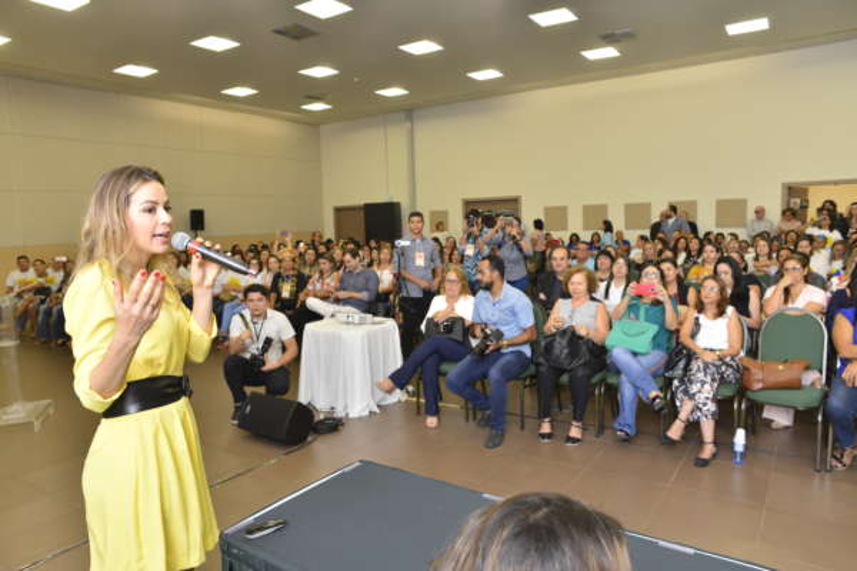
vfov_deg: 53.1
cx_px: 428
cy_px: 286
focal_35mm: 24
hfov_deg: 73.7
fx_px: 571
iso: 1250
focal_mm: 24
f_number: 5
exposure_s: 1/200
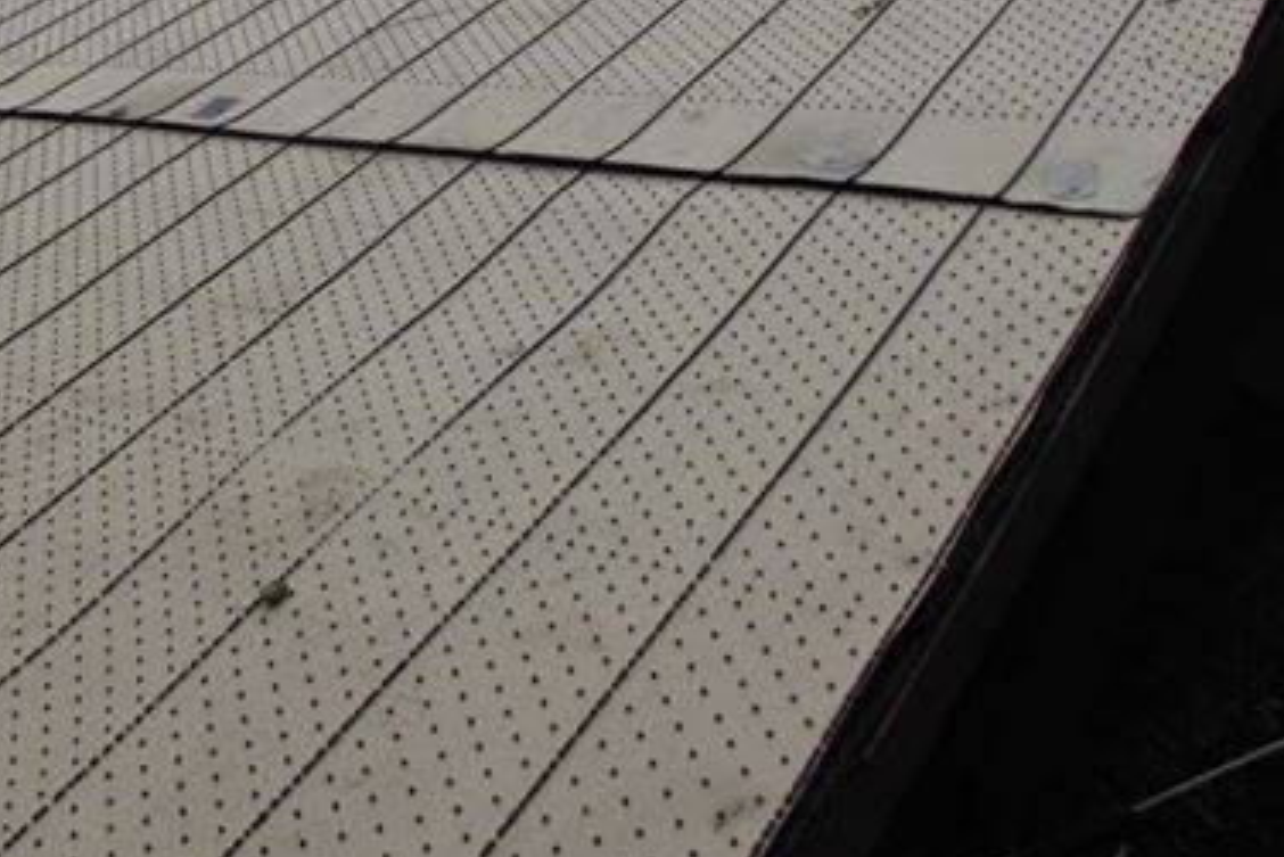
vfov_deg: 28.5
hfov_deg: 41.7
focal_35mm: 46
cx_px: 355
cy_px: 137
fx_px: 1641
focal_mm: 4.6
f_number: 3.5
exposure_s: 1/80
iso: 100
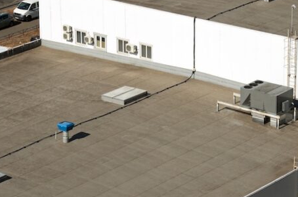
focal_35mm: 169
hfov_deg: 12.2
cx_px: 150
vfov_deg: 8.1
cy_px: 139
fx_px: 1396
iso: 200
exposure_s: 1/1000
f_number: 8
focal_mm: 50
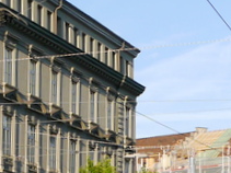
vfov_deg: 8.6
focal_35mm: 171
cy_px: 203
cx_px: -274
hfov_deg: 10.4
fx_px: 1140
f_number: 6.3
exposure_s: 1/320
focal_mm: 15
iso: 160
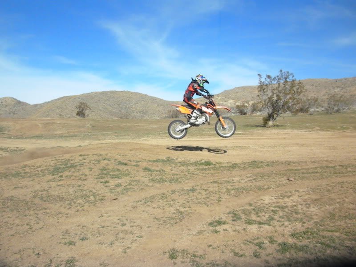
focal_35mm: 37
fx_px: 381
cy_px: 134
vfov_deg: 38.7
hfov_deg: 50.1
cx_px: 178
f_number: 10
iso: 640
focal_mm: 6.6
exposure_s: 1/1147
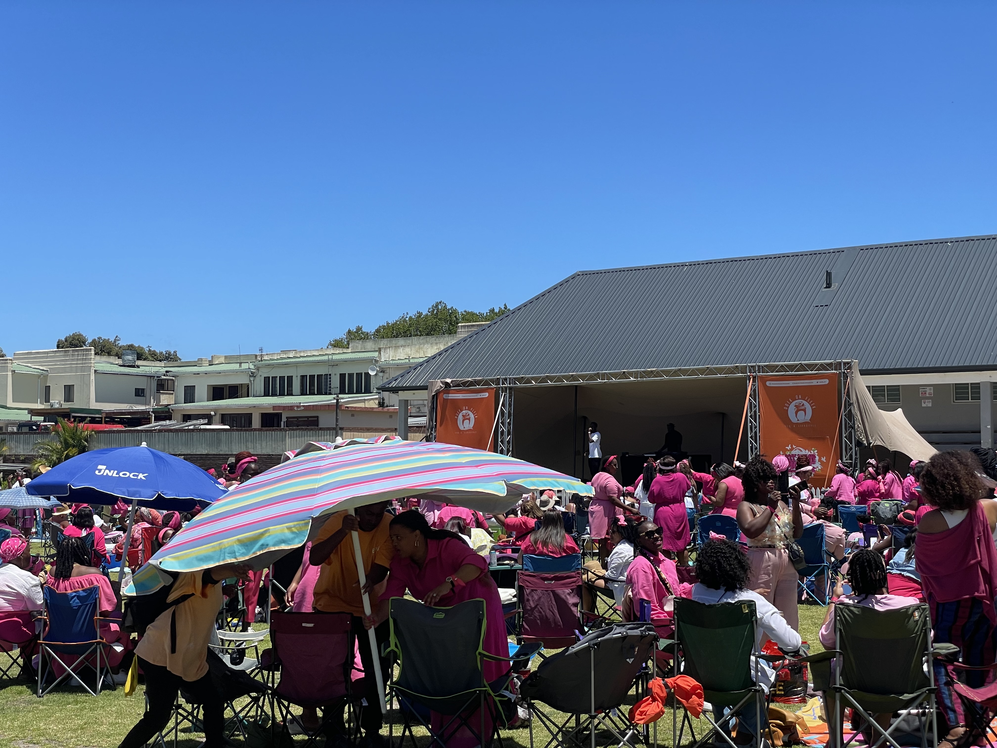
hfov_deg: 36.8
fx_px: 1498
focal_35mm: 52
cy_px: 374
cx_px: 498
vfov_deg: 28.0
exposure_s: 1/1712
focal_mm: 6
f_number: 2
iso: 25
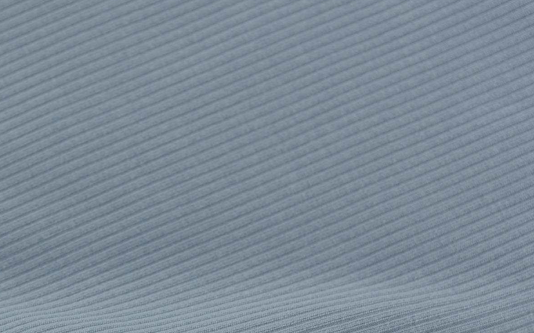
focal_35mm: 130
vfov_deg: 9.9
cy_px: 447
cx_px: 52
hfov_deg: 15.9
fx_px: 1892
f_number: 3.5
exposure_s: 1/200
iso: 100
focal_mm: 50
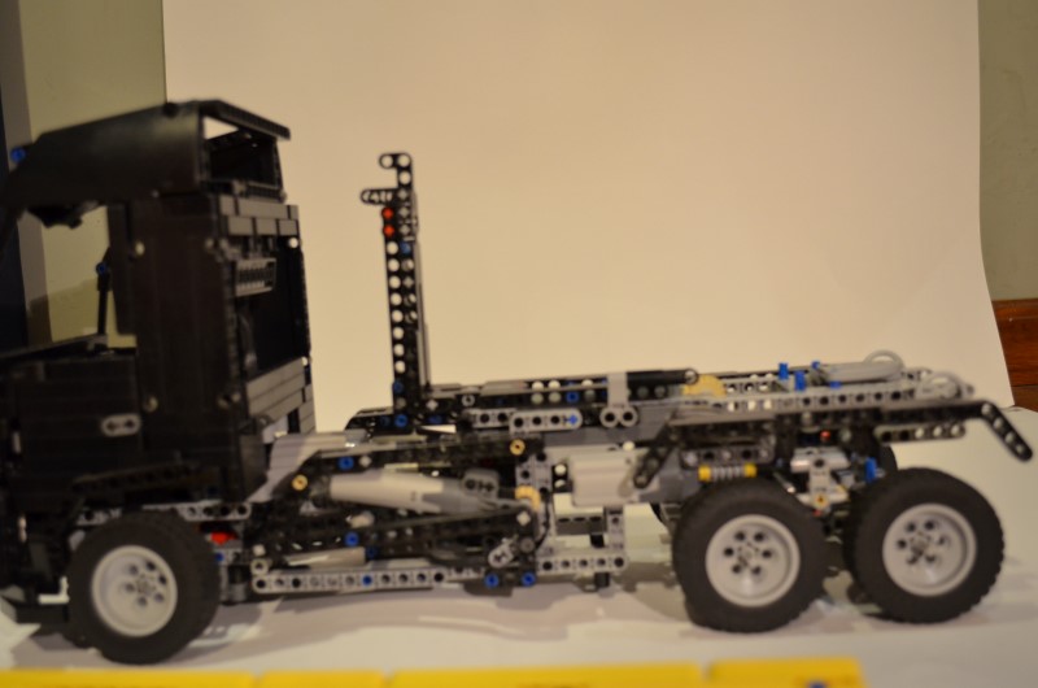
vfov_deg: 39.8
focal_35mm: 33
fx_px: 950
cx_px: 519
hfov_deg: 57.3
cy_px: 344
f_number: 4
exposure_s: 1/30
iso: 1000
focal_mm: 22
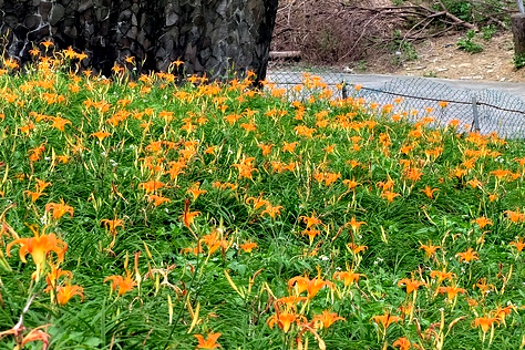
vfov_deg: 8.5
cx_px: 70
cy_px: 61
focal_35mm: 162
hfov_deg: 12.6
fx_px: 2362
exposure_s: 1/640
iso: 800
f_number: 9
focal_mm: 50
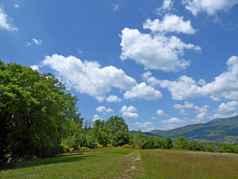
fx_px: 165
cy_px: 90
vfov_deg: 56.8
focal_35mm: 24
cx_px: 119
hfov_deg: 71.6
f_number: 3.3
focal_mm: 4.3
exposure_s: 1/1300
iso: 80
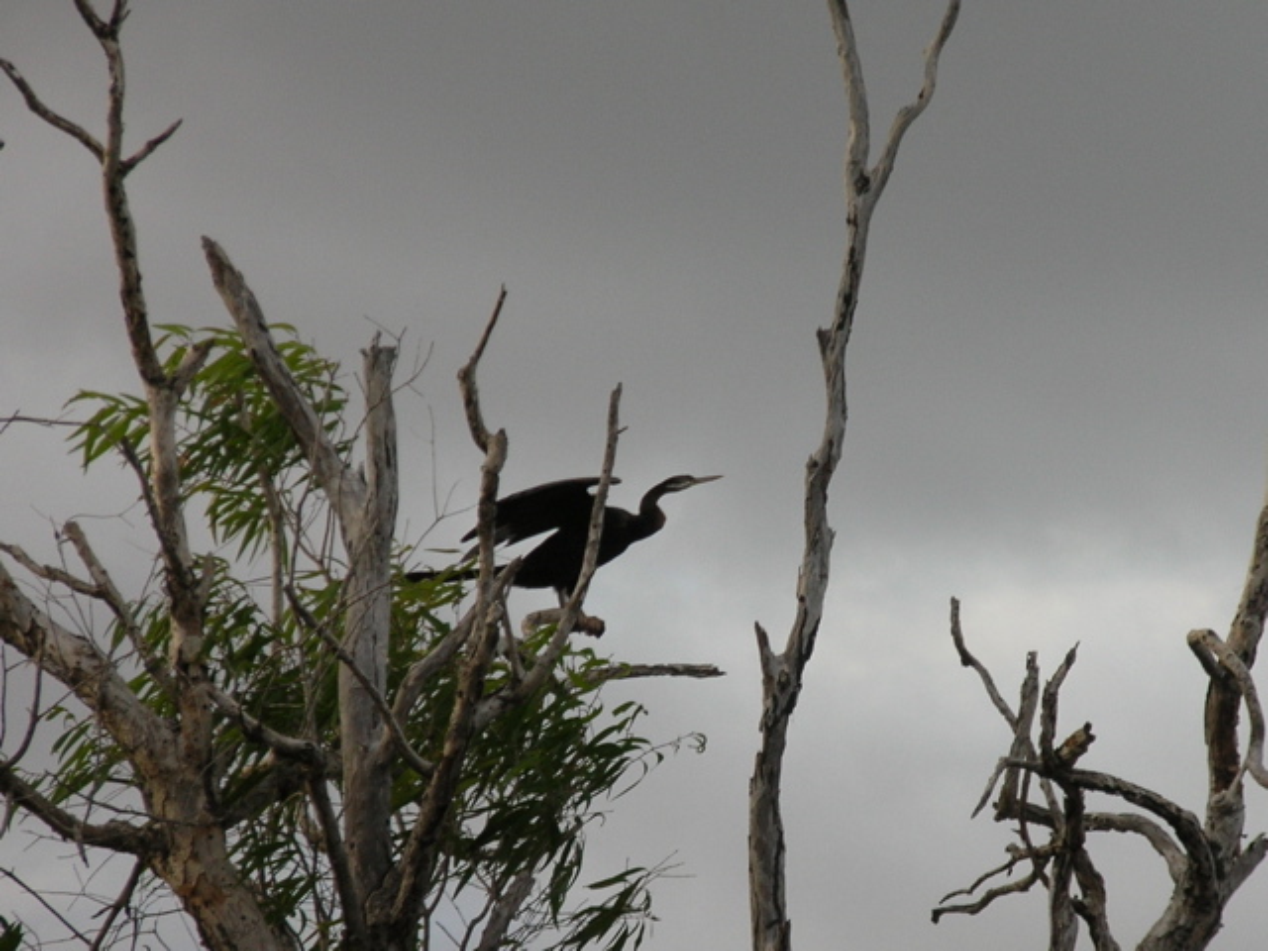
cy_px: 476
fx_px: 11099
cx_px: 634
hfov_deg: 6.5
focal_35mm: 303
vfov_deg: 4.9
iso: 50
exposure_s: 1/118
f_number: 4.4
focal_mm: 50
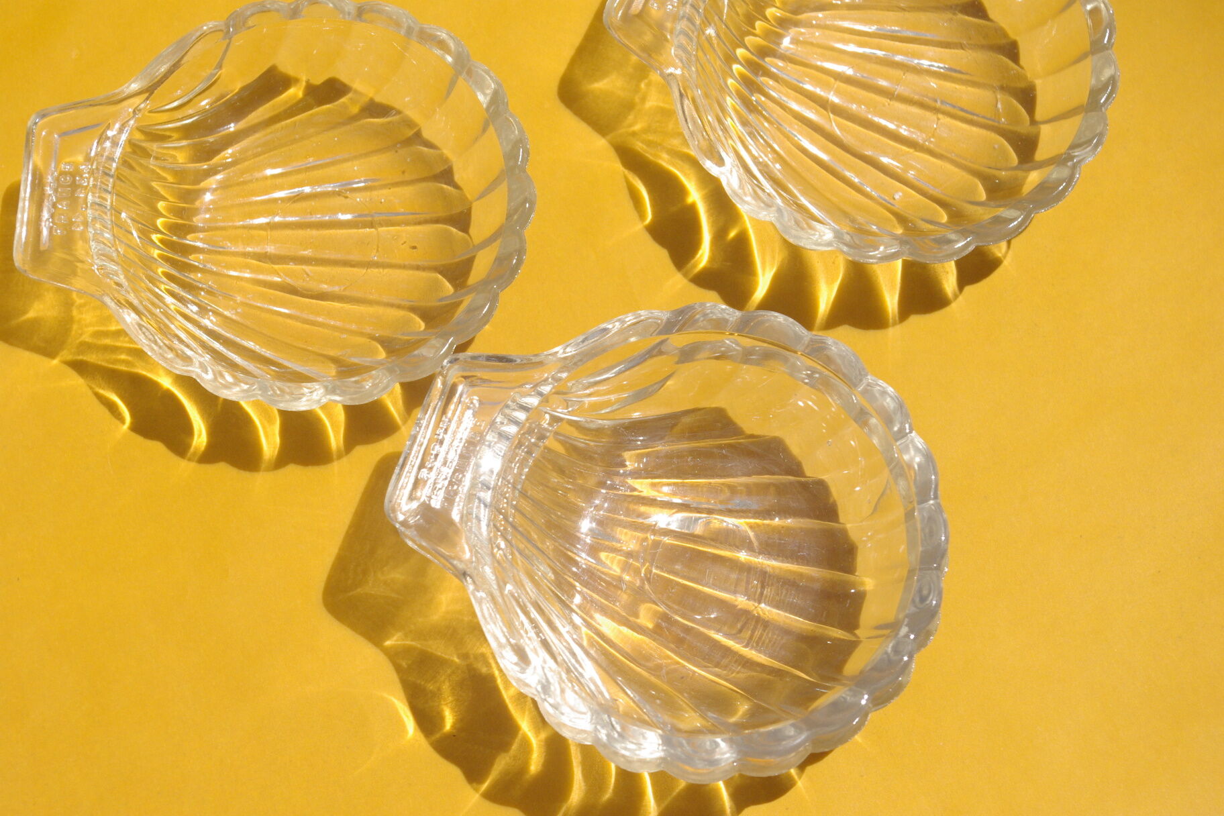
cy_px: 408
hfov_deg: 27.0
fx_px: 2550
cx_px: 612
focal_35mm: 75
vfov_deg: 18.2
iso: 800
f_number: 9
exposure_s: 1/3200
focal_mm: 50
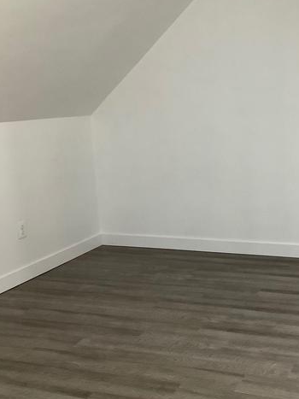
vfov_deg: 37.5
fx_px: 588
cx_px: 201
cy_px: 210
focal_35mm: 51
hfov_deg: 28.4
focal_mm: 3.3
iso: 320
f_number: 2.4
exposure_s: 1/60
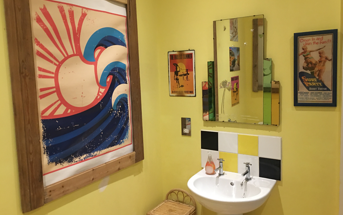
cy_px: 105
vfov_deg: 40.6
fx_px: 290
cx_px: 171
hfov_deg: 61.2
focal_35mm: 31
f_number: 2.2
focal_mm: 4.15
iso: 80
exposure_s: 1/4
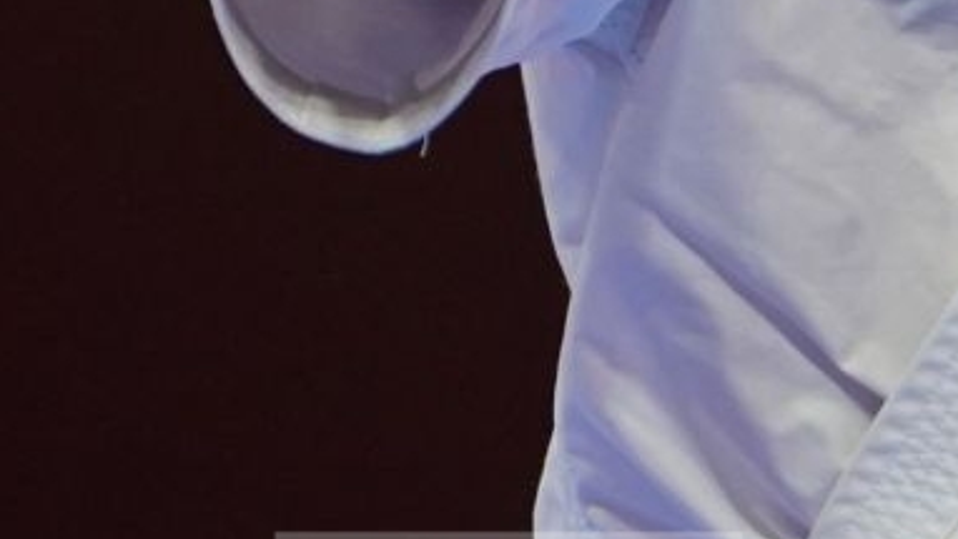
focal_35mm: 2074
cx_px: 509
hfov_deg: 1.0
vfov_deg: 0.6
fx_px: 52692
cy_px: -130
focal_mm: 280
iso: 1250
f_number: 4
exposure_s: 1/500
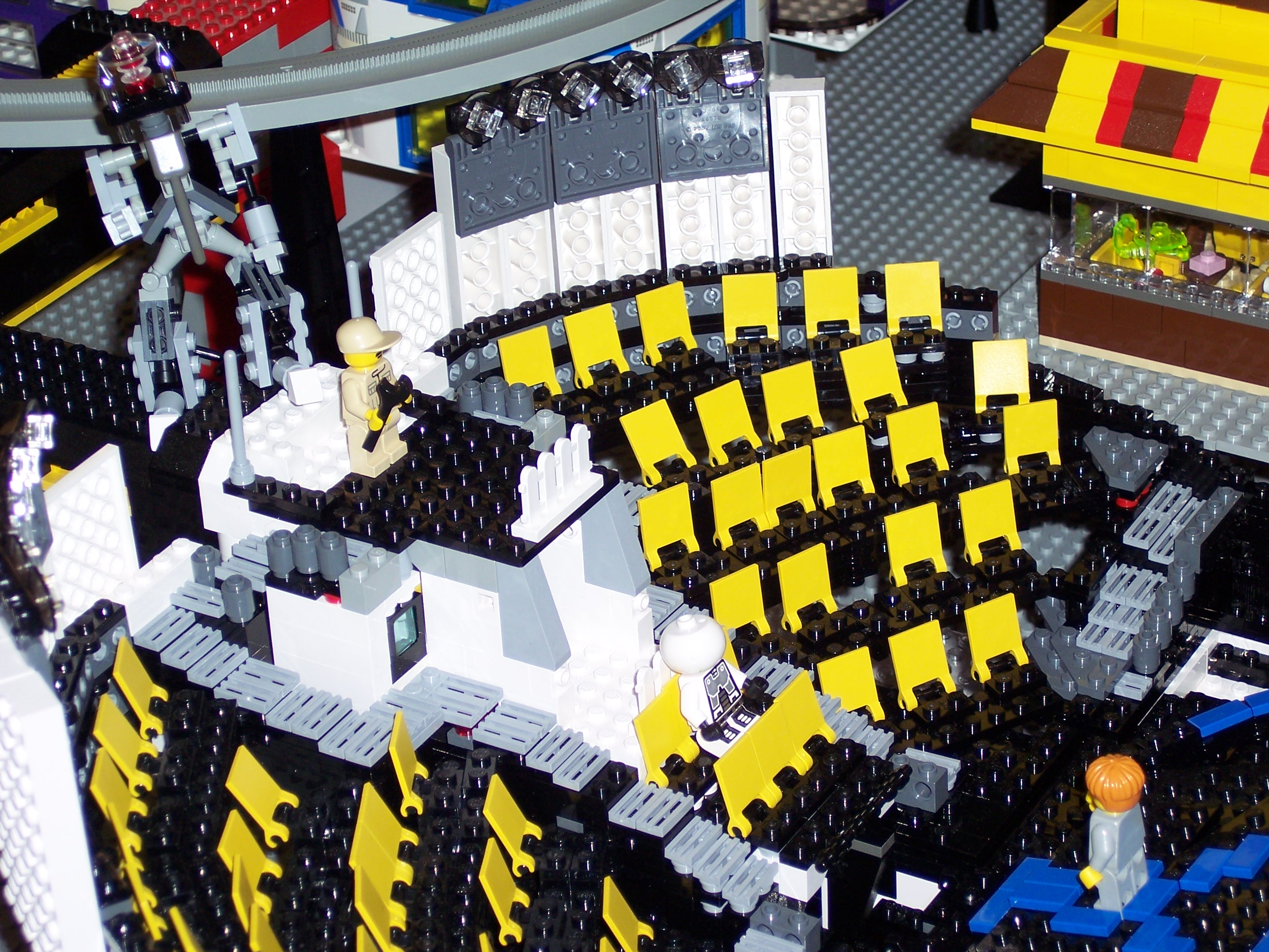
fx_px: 3813
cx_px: 634
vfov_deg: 14.2
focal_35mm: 104
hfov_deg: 18.9
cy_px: 476
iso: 100
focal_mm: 21.3
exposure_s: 1/125
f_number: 4.8
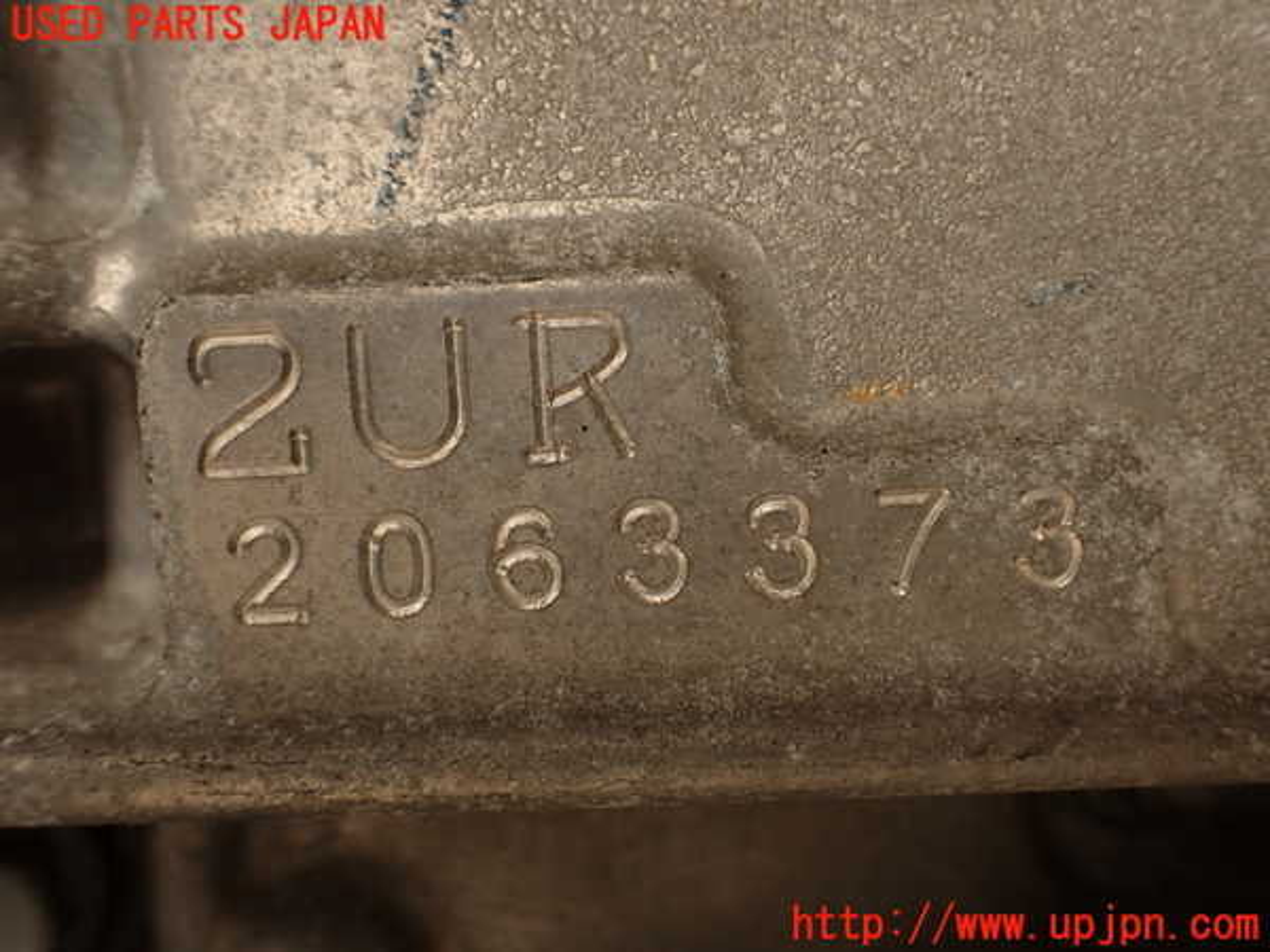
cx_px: 635
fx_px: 1321
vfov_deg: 39.7
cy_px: 476
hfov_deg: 51.4
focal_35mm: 36
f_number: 2.5
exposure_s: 1/80
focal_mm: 6.37
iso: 200
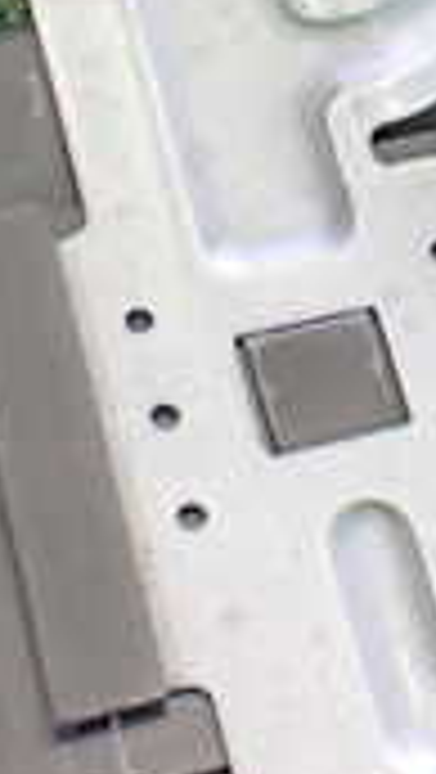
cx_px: 463
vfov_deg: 18.4
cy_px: 50
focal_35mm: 114
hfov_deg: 10.5
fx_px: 2338
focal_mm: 5.4
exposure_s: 1/50
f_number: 2.3
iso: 800
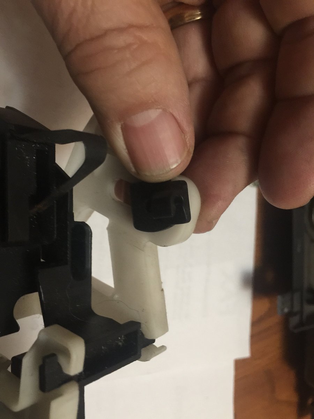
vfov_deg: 61.7
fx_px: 351
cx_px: 157
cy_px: 210
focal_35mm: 29
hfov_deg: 48.2
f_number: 2.2
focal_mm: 4.15
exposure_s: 1/15
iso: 125
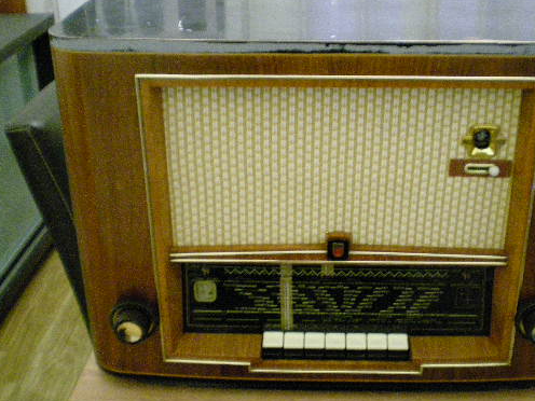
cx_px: 319
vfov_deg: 29.7
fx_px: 757
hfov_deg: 38.8
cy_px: 209
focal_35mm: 49
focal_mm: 6.3
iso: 800
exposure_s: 1/3.9
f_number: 3.1
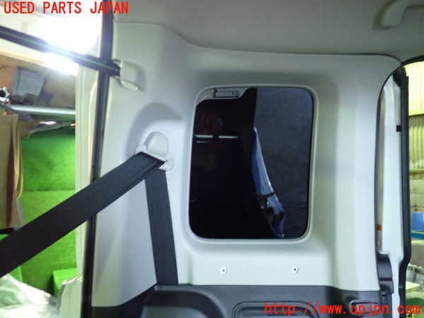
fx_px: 367
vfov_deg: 46.8
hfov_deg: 60.0
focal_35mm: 30
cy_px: 159
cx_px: 212
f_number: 2.3
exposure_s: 1/30
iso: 800
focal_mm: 5.4
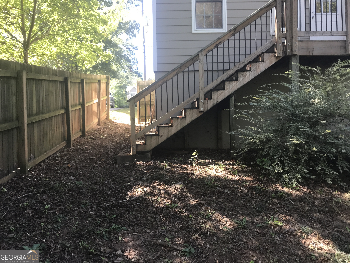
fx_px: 283
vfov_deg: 49.7
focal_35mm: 28
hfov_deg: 63.4
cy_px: 132
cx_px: 175
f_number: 1.8
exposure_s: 1/120
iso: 25
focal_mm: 3.99
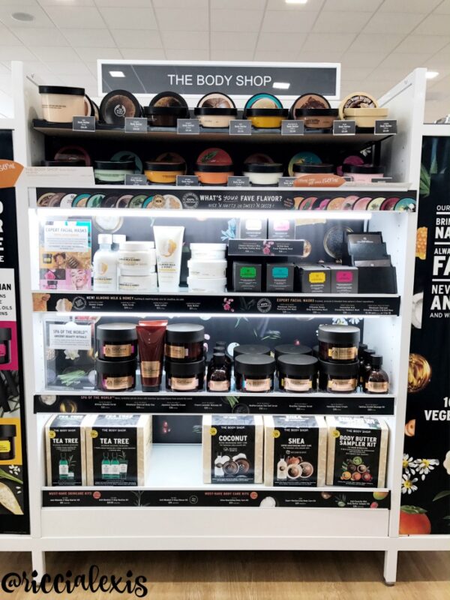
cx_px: 225
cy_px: 300
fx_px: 485
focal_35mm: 28
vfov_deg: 63.4
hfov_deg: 49.7
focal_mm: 3.99
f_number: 1.8
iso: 40
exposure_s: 1/120
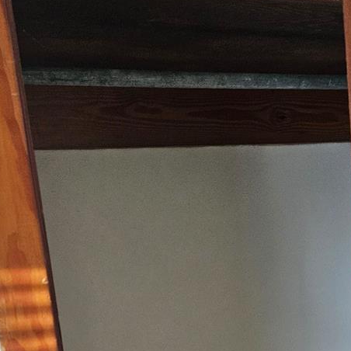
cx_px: 225
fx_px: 619
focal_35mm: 54
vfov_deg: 30.1
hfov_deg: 31.5
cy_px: 324
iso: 640
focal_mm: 5.4
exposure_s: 1/170
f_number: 1.8
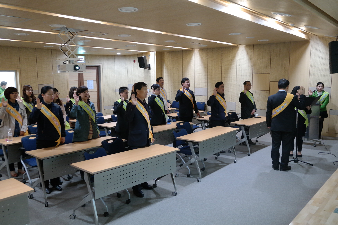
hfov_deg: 61.9
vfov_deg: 43.6
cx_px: 169
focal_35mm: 30
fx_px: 282
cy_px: 112
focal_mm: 20
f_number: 3.5
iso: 1600
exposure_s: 1/40
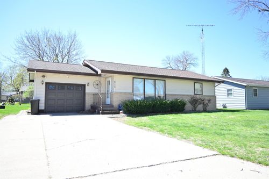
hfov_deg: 73.8
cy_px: 90
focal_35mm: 24
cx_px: 134
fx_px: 179
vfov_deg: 53.1
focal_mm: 16
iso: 100
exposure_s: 1/320
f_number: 3.5
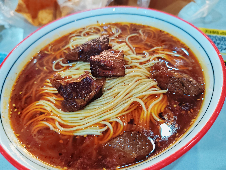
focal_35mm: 27
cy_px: 85
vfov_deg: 51.4
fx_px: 176
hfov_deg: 65.3
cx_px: 113
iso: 1000
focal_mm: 6.14
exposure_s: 1/100
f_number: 1.8
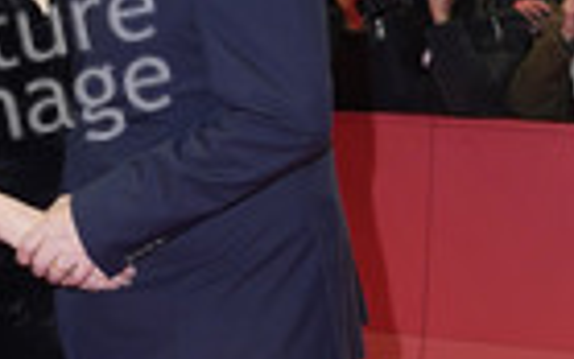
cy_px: 293
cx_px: 78
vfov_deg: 11.2
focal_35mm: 117
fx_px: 1831
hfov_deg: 17.6
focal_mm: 40
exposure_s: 1/160
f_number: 5.6
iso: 800
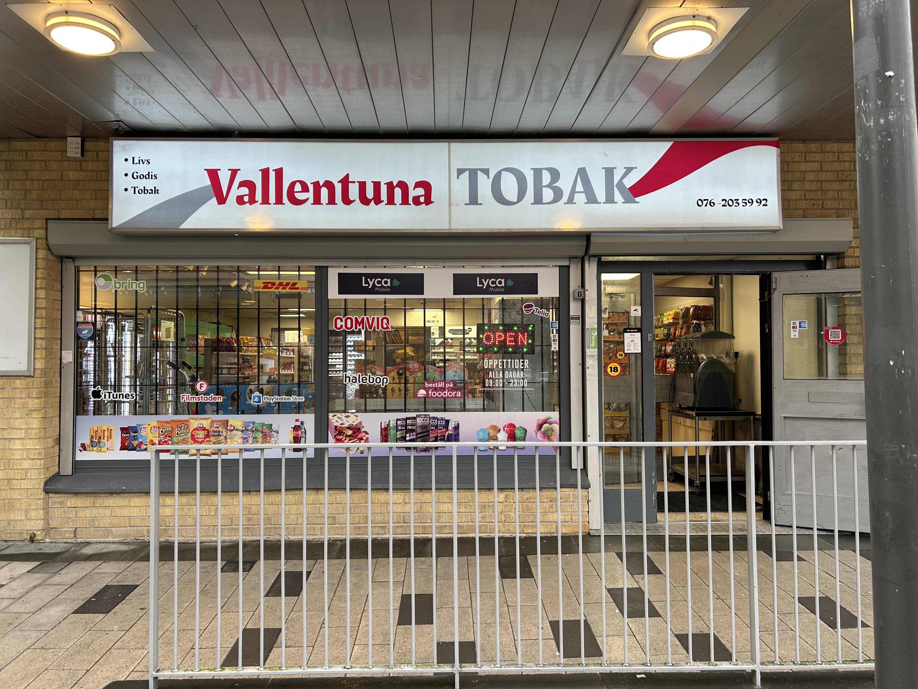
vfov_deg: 53.1
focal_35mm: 26
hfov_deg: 67.3
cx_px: 459
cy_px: 344
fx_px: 690
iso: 50
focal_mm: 5.7
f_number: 1.5
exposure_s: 1/100
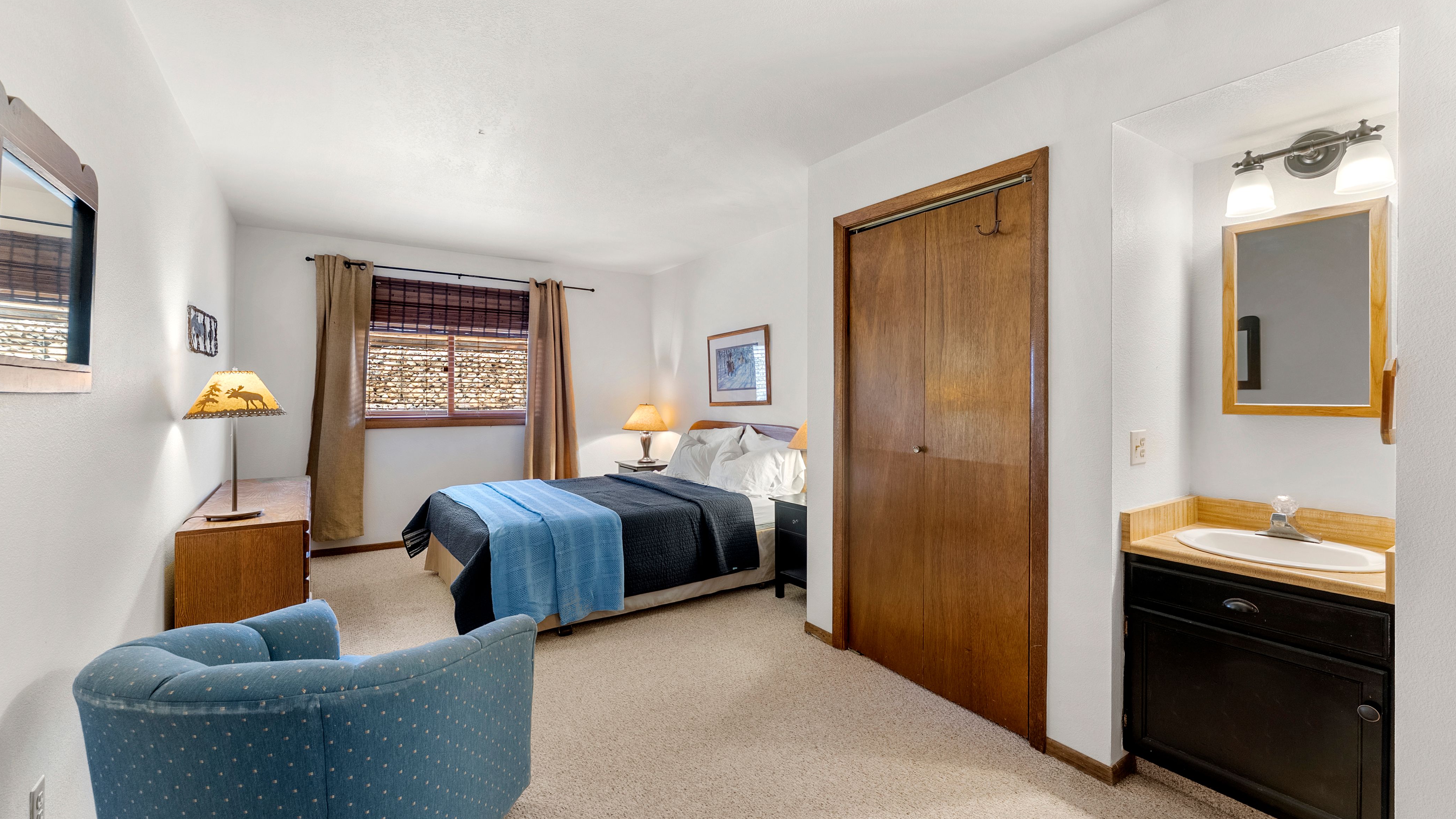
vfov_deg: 70.5
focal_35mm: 15
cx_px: 714
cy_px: 391
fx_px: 579
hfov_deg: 103.0
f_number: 7.1
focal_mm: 14
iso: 200
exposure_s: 1/1.25
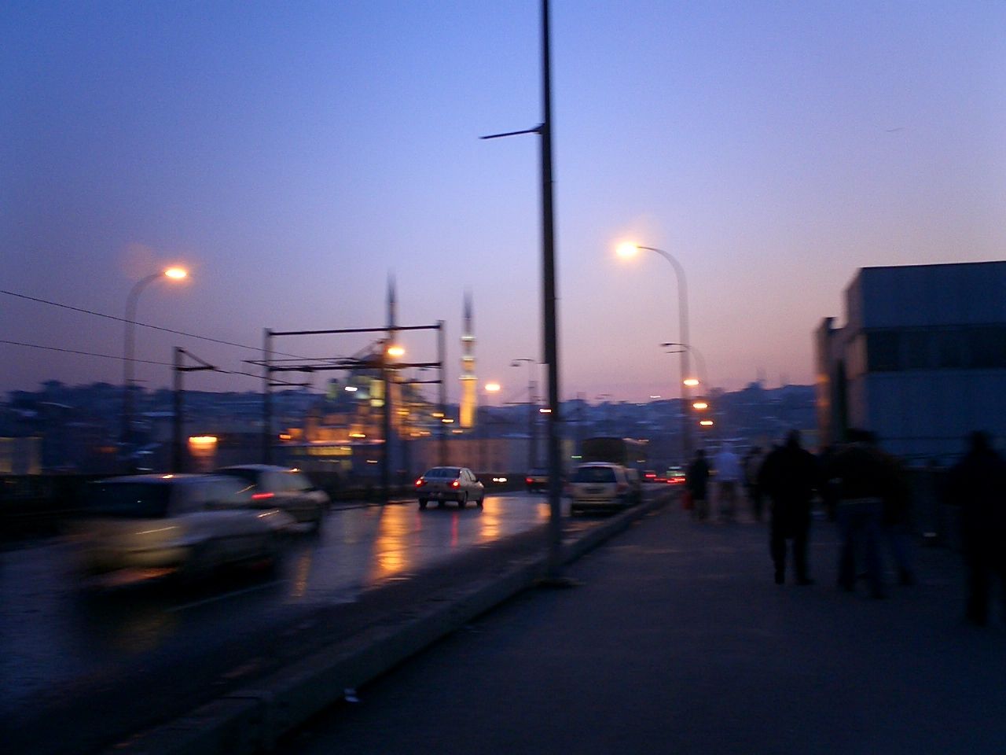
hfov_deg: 50.1
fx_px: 1075
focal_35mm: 37
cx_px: 503
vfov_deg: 38.7
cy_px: 378
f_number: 3.5
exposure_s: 1/10
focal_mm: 5.6
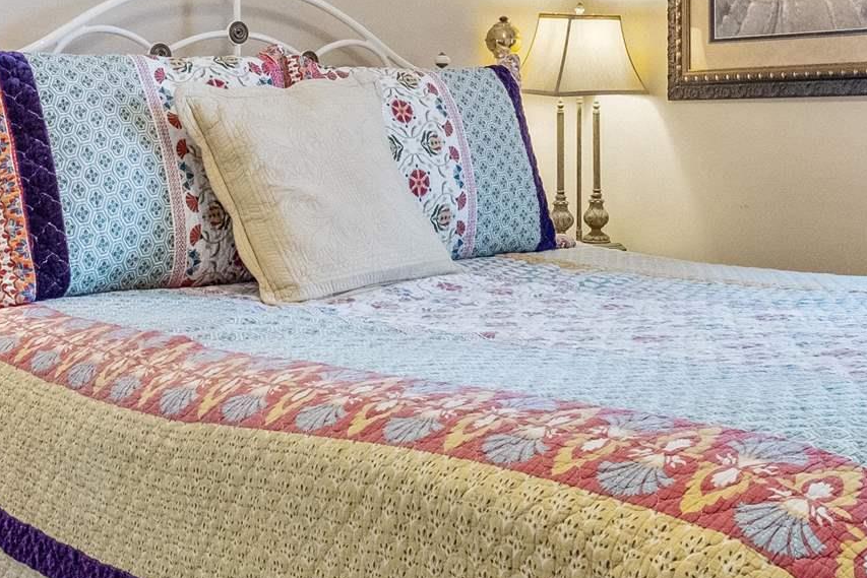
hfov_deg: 36.6
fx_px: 1301
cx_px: 560
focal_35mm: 54
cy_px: 153
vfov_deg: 24.8
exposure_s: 1/500
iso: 1250
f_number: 8
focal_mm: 10
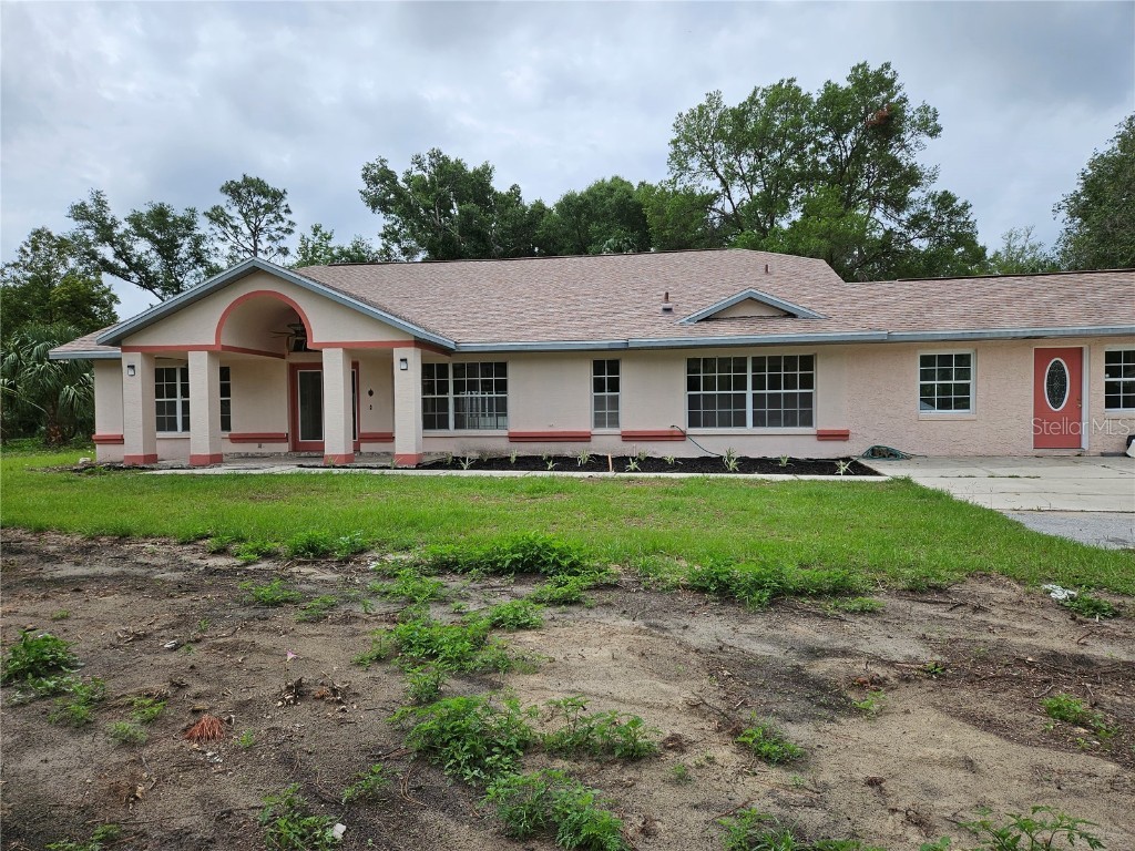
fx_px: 754
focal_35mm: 23
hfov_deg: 73.9
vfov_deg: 58.9
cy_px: 426
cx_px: 568
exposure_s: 1/2635
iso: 25
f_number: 1.8
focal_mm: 5.4
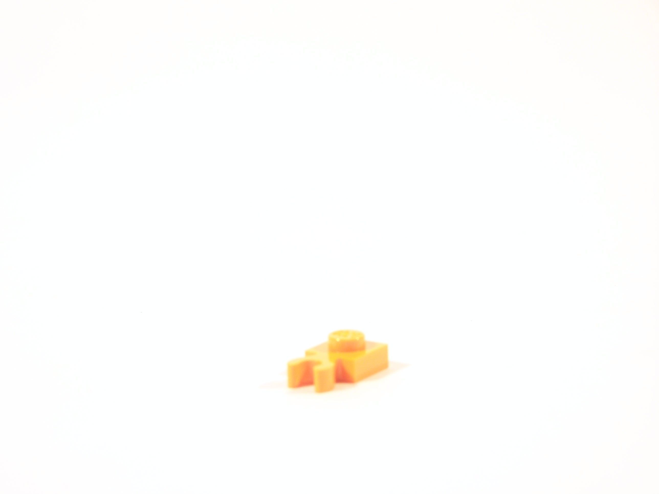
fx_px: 2437
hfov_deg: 15.4
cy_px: 247
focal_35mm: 128
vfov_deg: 11.6
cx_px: 330
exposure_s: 1/10
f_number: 3.2
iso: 100
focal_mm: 21.2
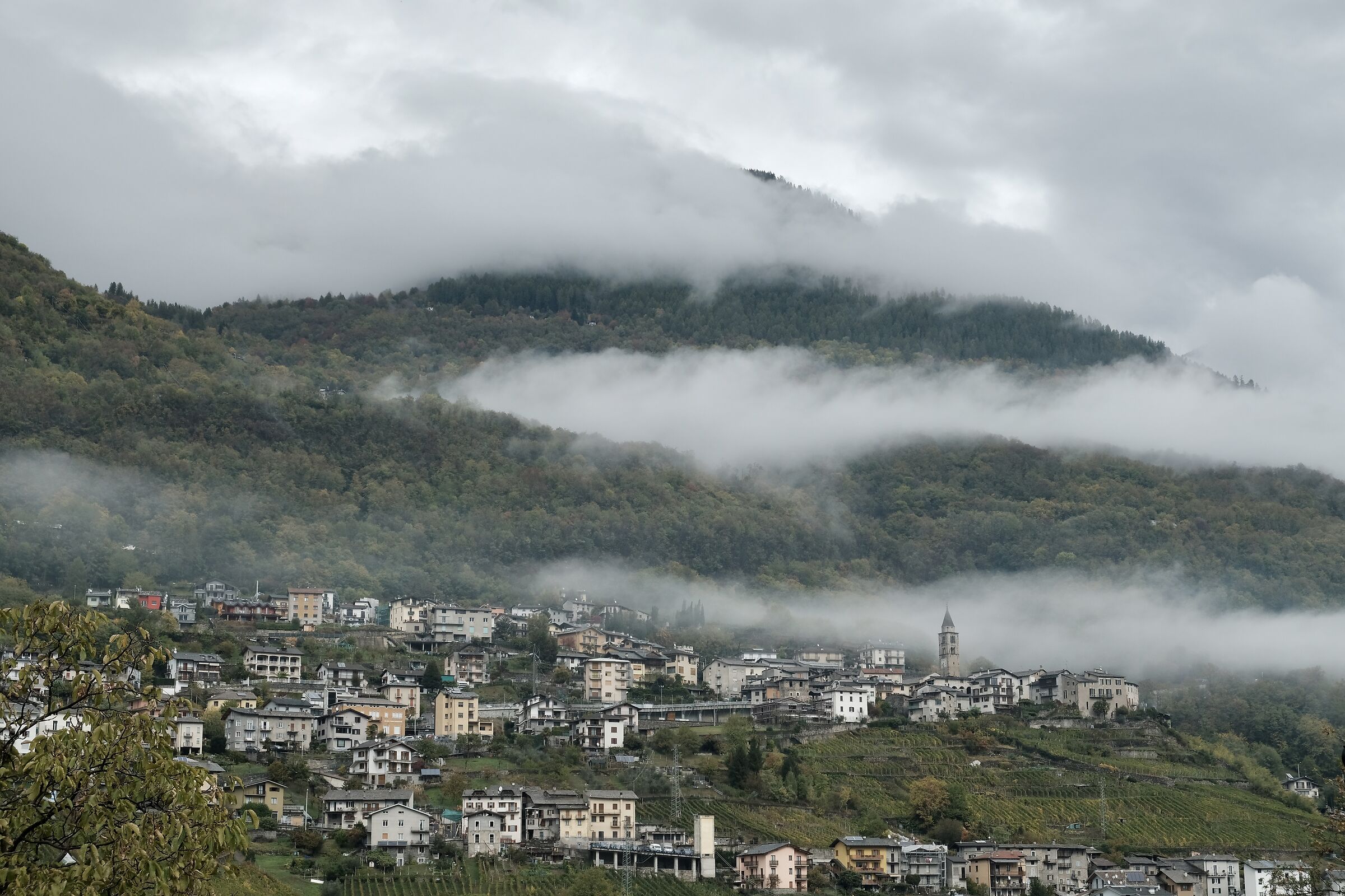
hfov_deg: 36.9
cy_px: 448
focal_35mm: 54
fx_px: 2017
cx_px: 672
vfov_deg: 25.1
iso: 640
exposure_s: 1/200
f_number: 8
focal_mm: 35.8
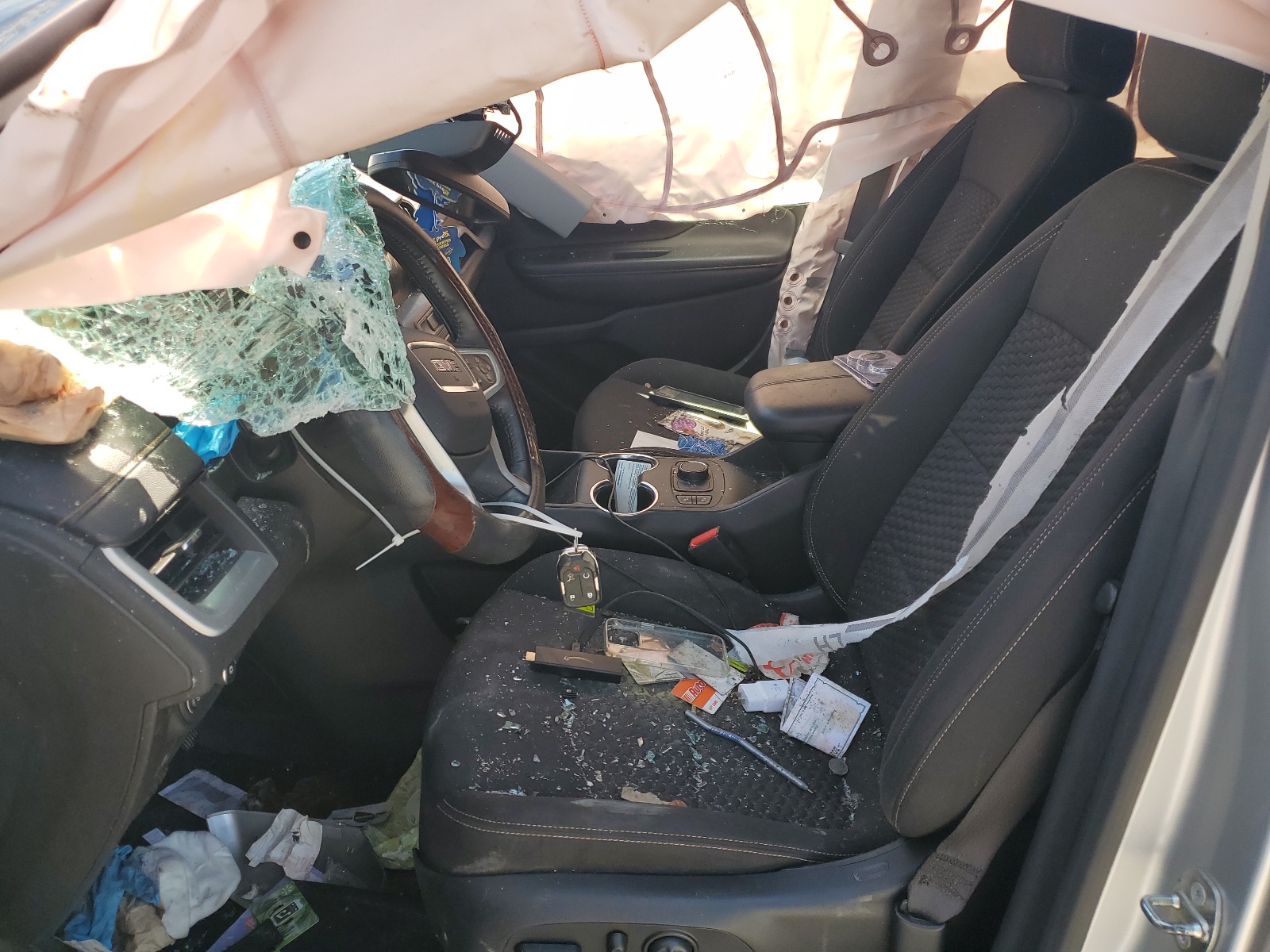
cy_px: 476
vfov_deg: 53.1
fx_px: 954
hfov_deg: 67.3
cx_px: 635
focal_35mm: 26
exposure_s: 1/556
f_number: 1.5
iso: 50
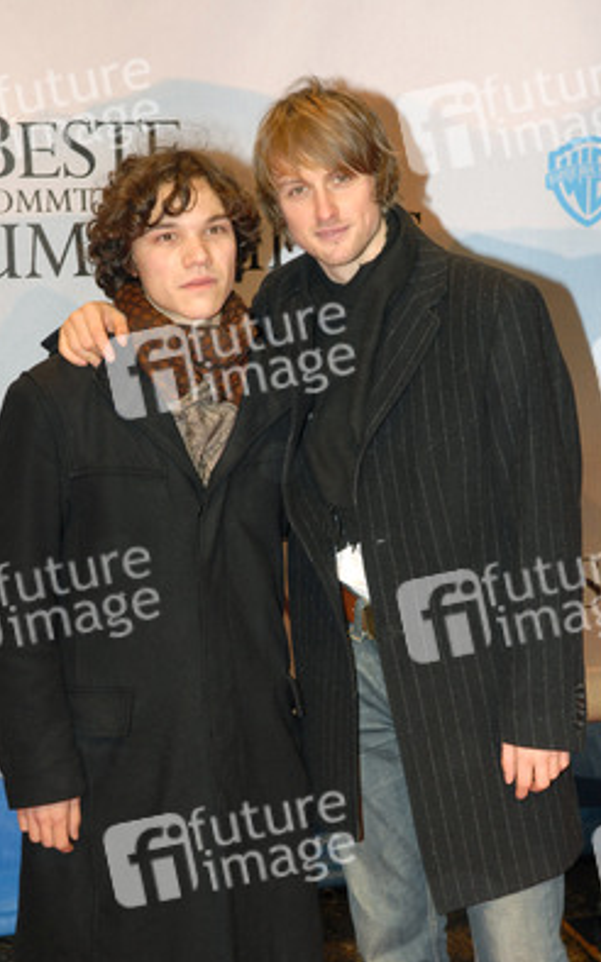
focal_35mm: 86
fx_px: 2243
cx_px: 303
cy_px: 483
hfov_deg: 15.3
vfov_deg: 24.2
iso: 500
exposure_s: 1/100
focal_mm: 55
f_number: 5.6
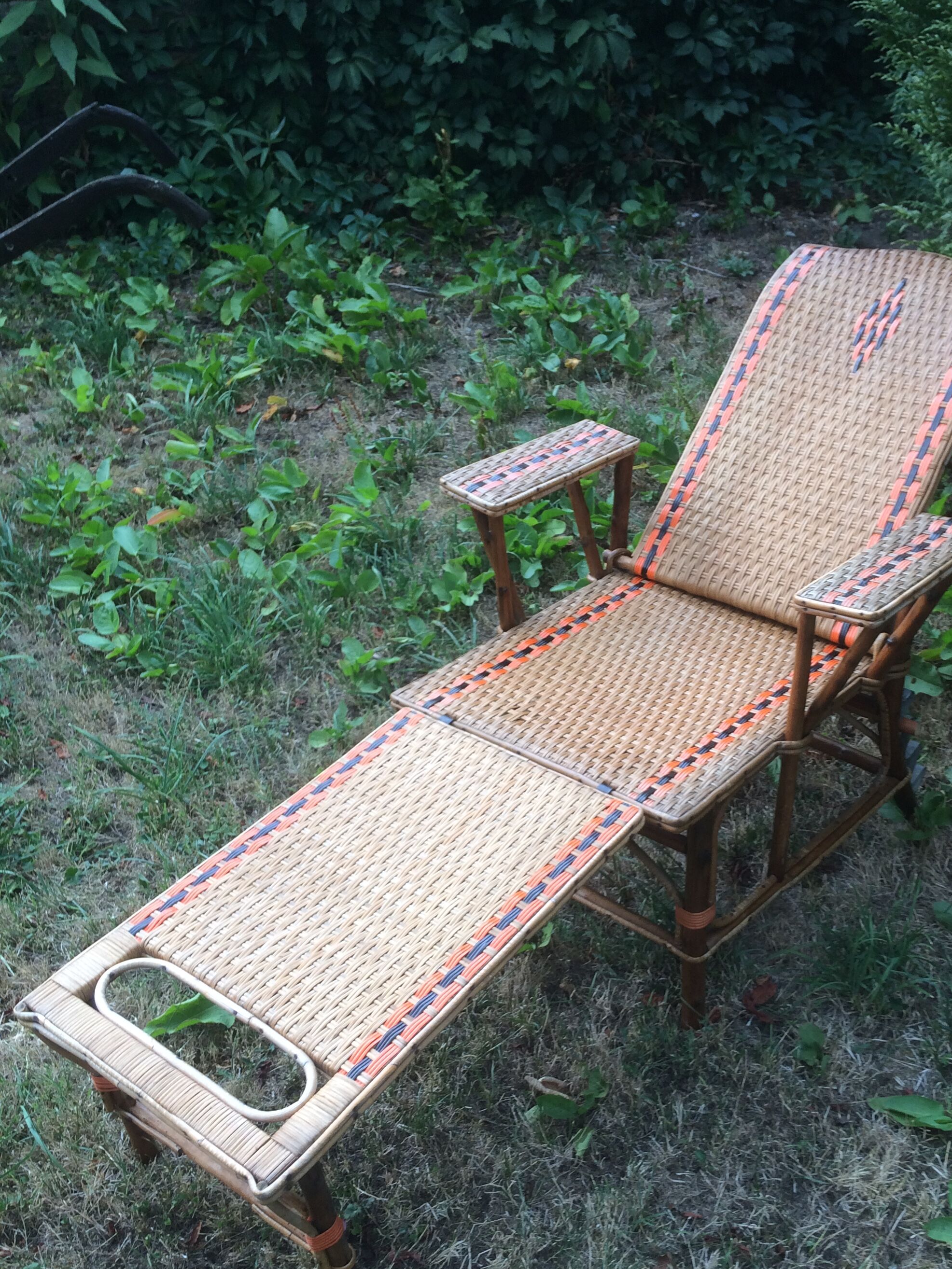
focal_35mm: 36
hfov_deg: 39.4
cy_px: 694
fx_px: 1320
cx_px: 590
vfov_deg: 51.3
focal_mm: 4.15
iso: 32
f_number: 2.2
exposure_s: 1/104
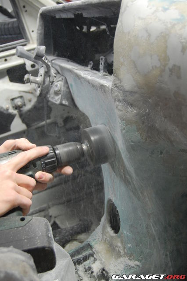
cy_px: 140
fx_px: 363
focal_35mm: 46
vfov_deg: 42.3
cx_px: 94
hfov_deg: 28.9
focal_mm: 31
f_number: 4.5
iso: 800
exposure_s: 1/25
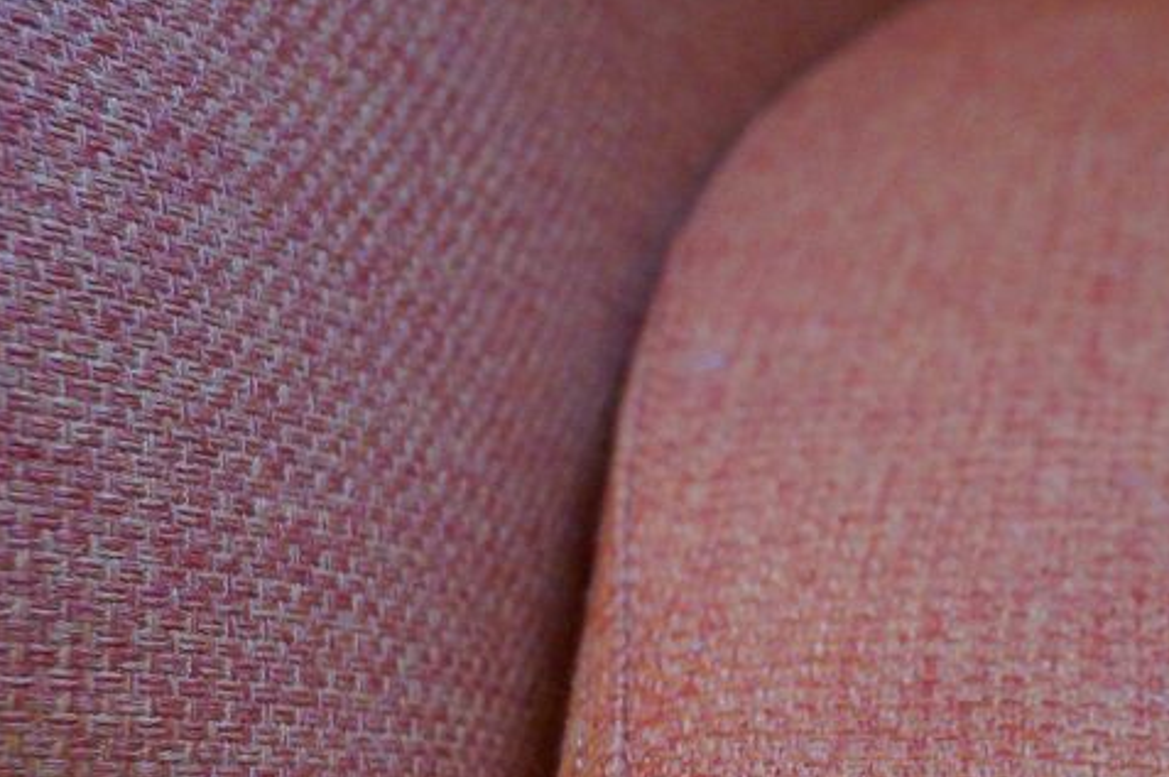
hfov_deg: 28.3
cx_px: 1102
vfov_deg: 19.5
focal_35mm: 68
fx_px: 2206
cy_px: 737
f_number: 4
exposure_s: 1/60
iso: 2500
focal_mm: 22
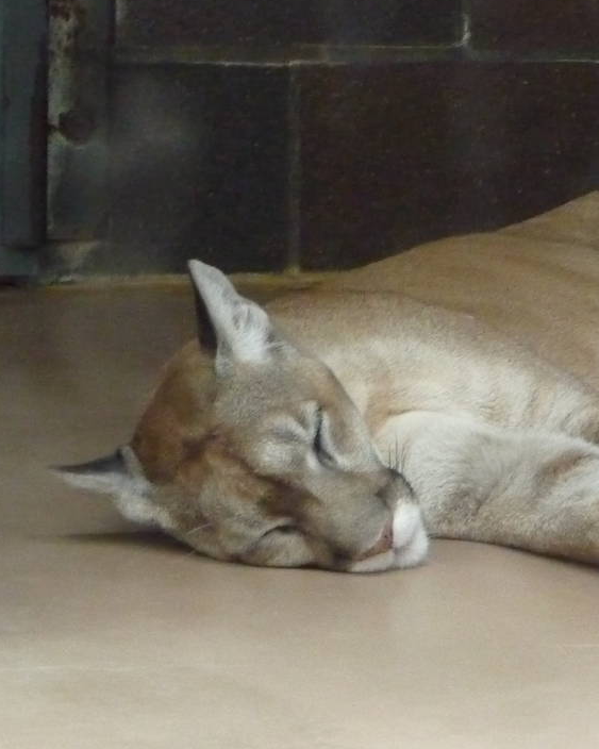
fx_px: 8356
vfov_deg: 5.1
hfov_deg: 4.1
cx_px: 608
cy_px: 401
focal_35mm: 377
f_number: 4.8
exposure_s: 1/30
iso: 800
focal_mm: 29.1
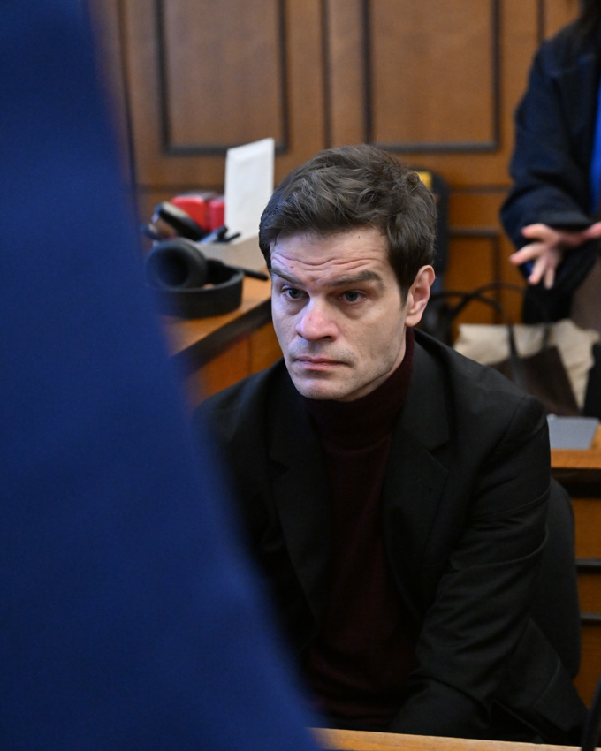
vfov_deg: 23.8
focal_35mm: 80
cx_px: 302
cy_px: 409
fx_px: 1779
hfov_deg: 19.2
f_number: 3.5
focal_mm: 70
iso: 10000
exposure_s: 1/1000
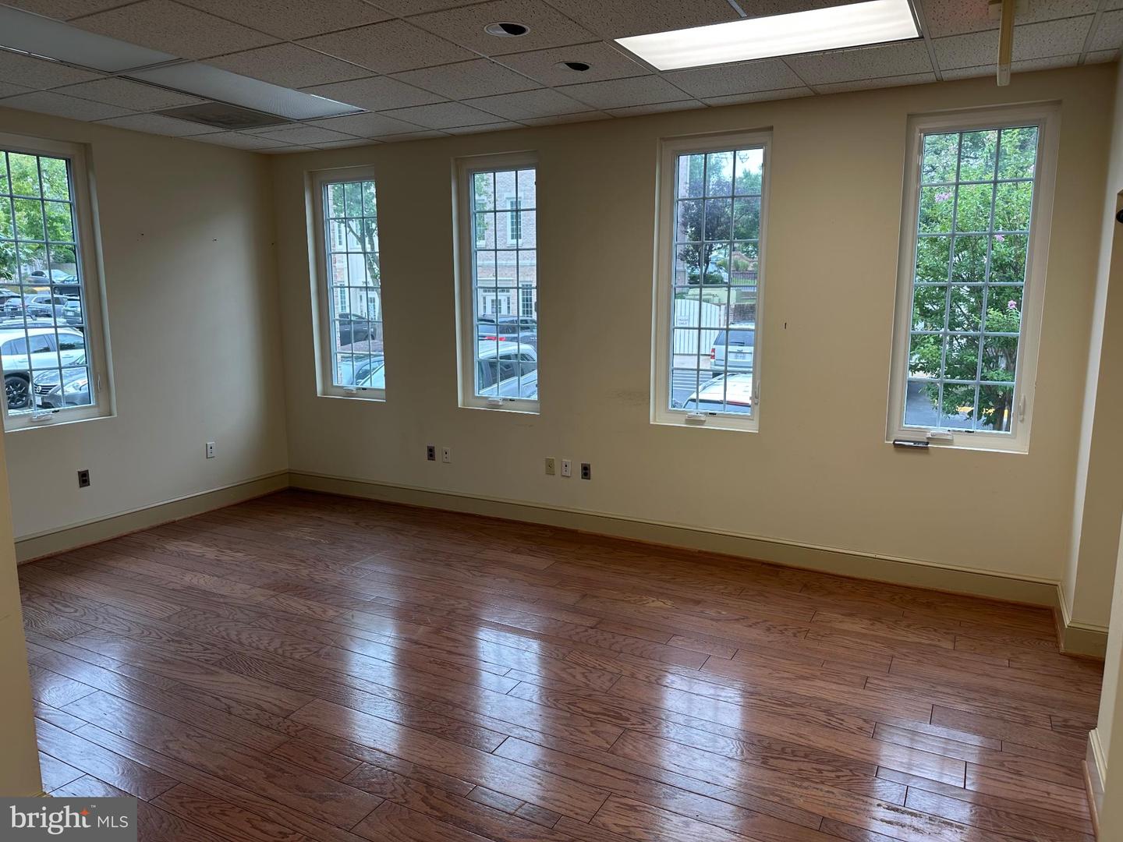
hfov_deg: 71.6
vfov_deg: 56.8
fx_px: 779
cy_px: 421
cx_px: 562
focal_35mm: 24
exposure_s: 1/120
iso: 50
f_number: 1.78
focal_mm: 6.86
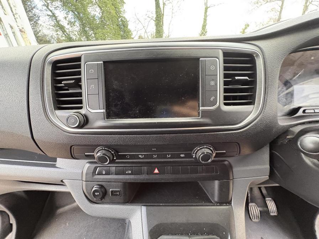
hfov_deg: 102.1
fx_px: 129
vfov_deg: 85.7
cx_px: 160
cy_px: 120
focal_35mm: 14
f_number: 2.2
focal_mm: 2.22
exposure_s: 1/60
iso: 500
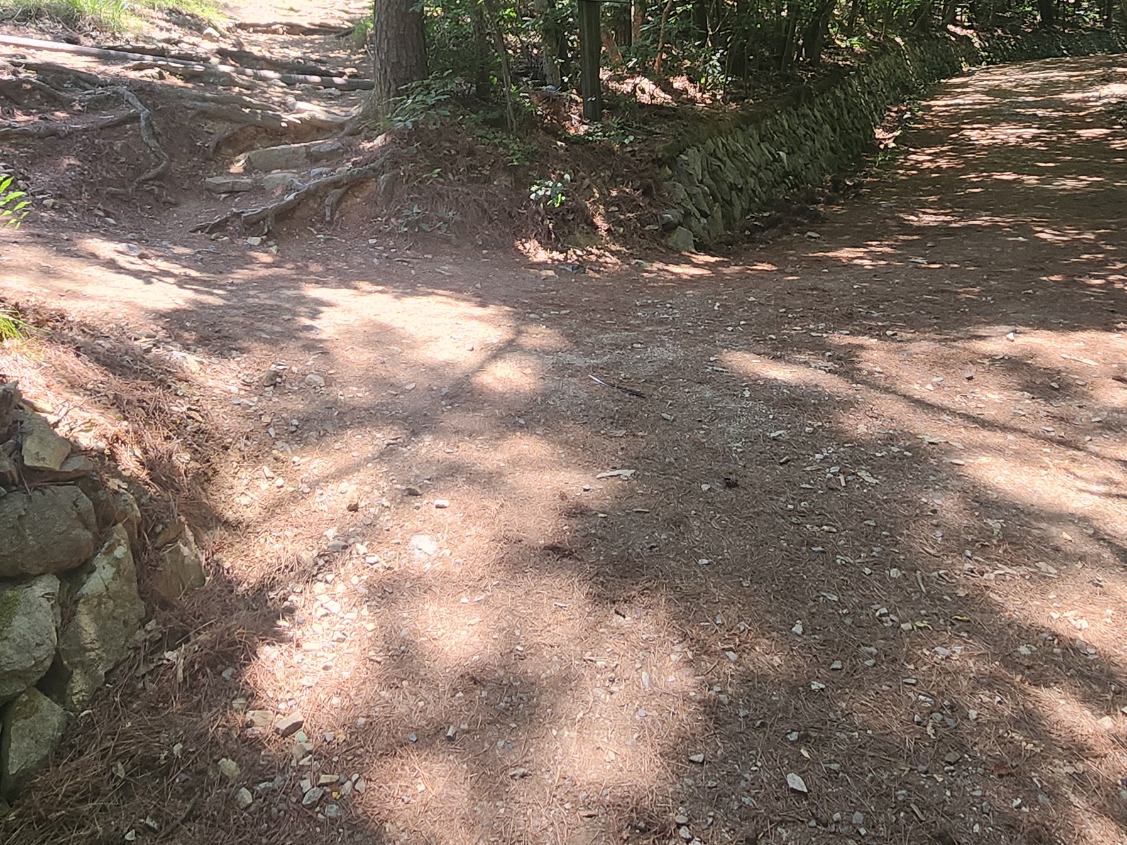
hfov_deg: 61.5
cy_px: 72
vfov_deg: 43.7
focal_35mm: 29
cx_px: 501
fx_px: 944
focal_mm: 1.74
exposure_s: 1/120
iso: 50
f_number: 2.2
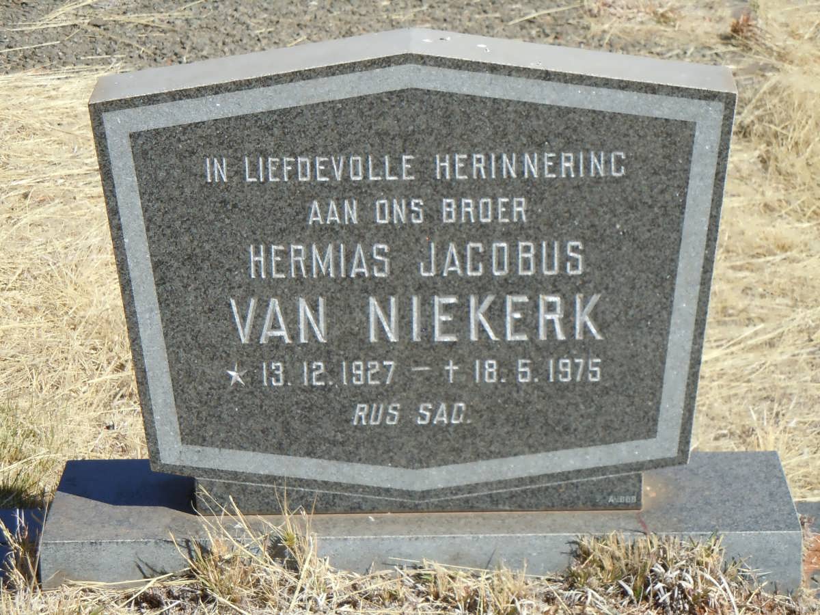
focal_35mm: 116
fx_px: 2748
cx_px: 410
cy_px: 308
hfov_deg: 17.0
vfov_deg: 12.8
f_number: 4.6
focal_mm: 20.9
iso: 200
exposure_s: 1/800
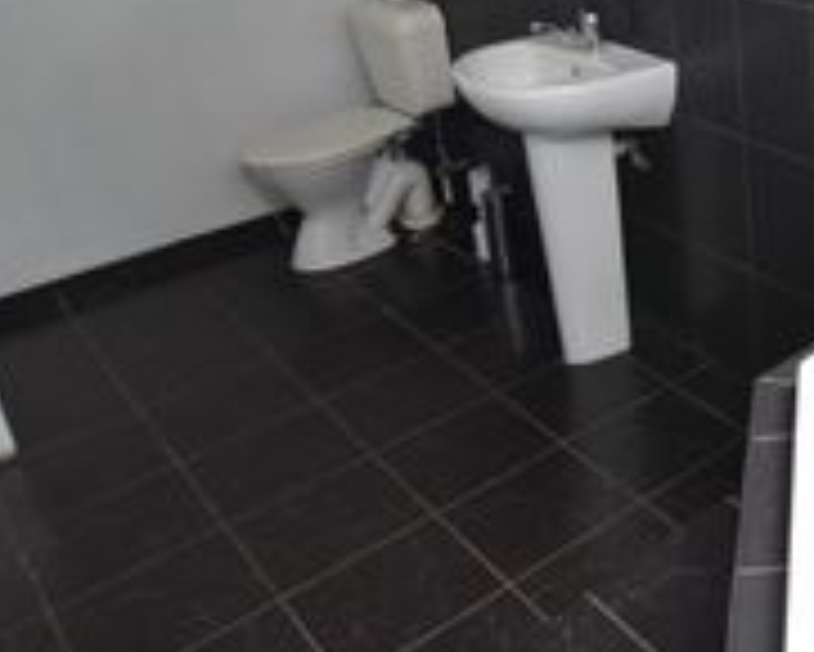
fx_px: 969
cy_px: 97
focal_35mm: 40
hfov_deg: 36.8
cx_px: 935
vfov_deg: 35.5
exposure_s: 1/60
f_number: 4
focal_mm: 11
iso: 450
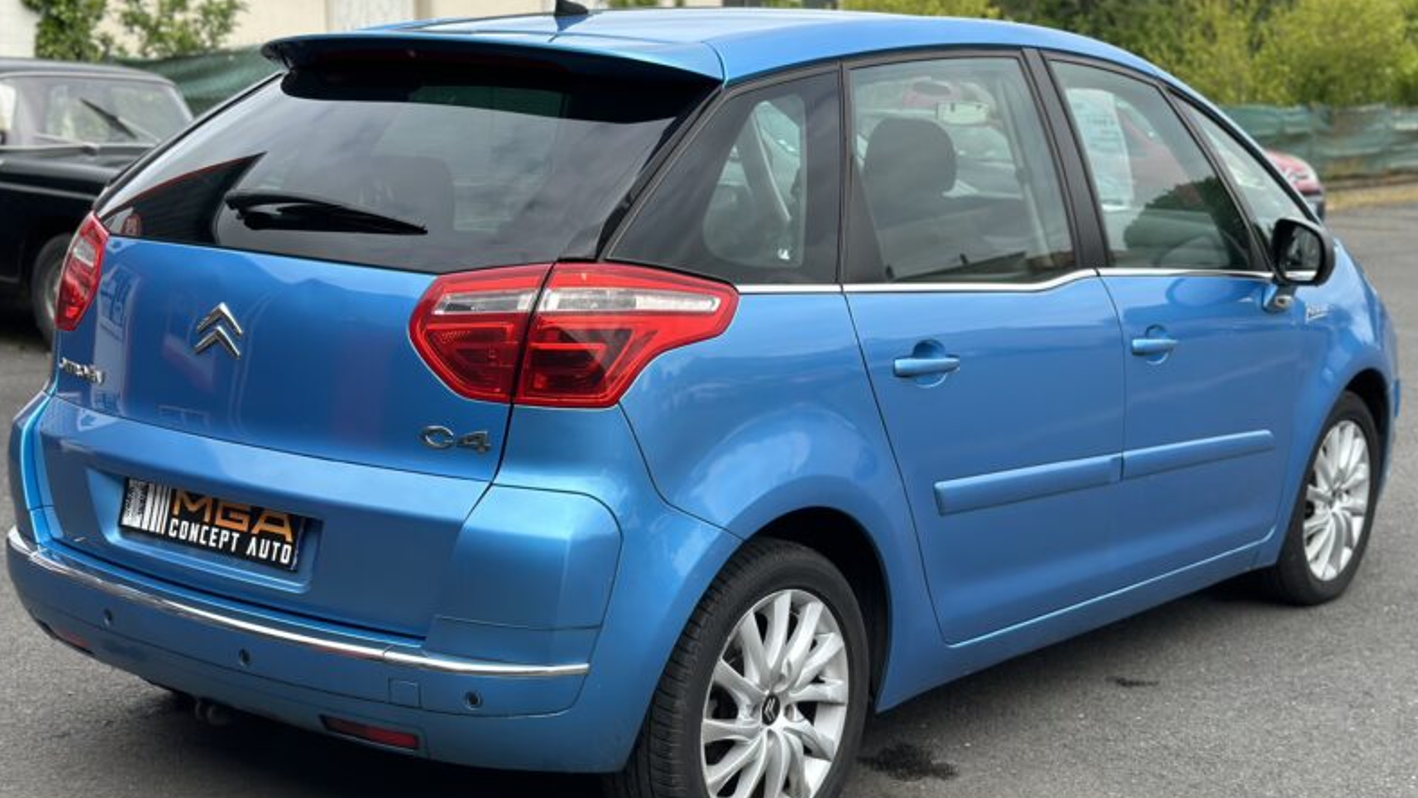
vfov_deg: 22.6
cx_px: 701
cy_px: 439
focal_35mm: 53
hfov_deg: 39.2
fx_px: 1993
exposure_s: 1/2469
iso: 80
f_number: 1.78
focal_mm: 6.86
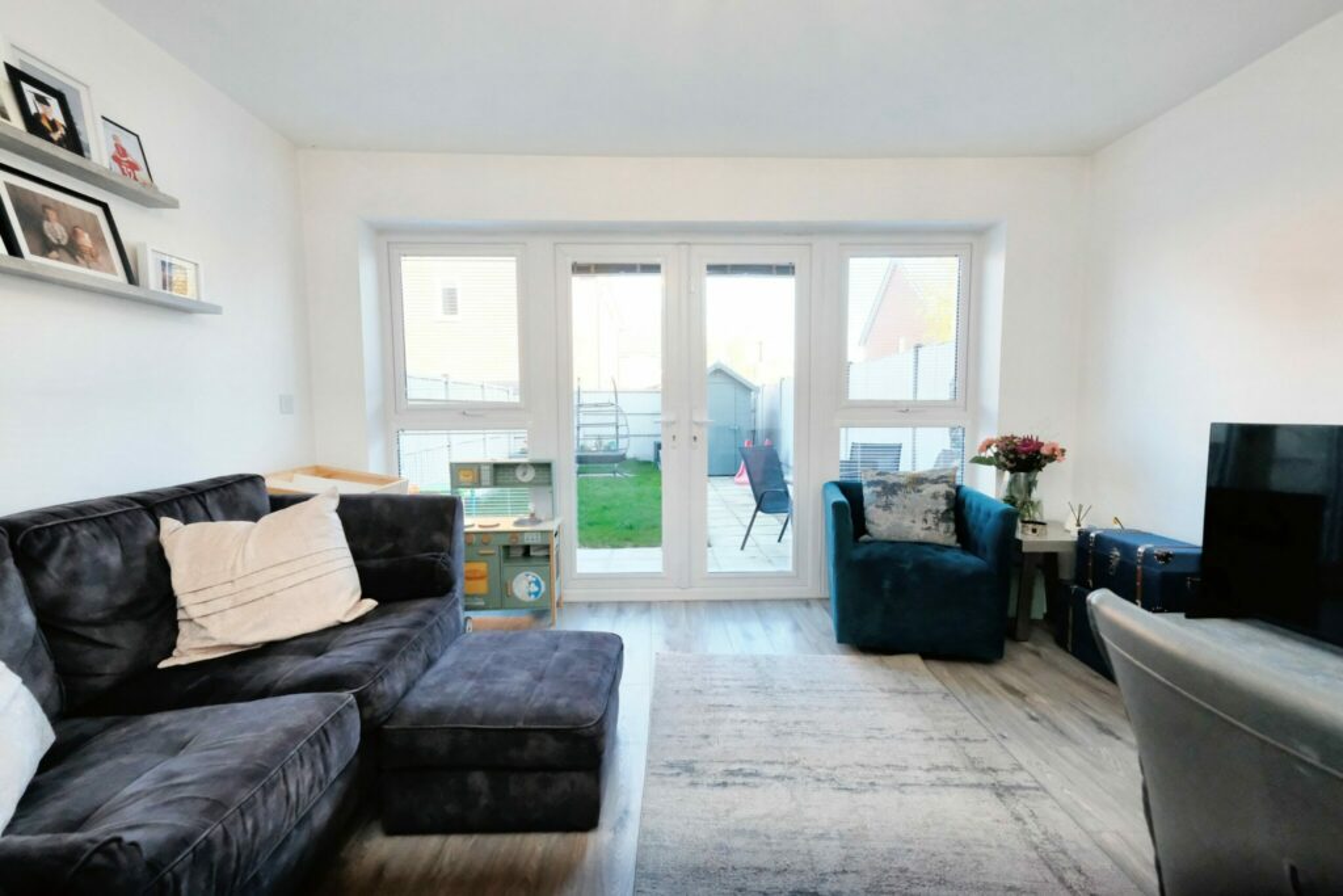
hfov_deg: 100.4
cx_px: 672
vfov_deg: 77.3
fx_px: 560
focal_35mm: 15
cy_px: 448
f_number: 5.6
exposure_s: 1/420
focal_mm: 10
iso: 4000
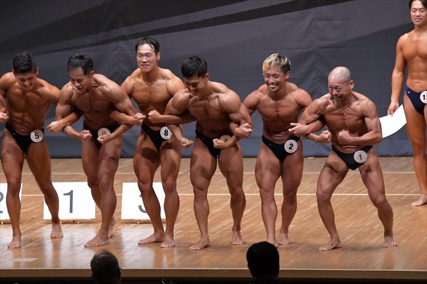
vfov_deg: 5.7
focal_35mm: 240
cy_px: 142
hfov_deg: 8.6
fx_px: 2845
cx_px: 214
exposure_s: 1/400
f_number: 5.6
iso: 8000
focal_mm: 160
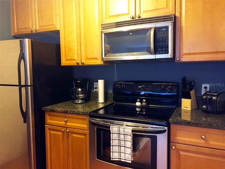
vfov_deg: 48.2
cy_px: 84
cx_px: 112
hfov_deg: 61.7
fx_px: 188
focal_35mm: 29
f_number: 2.2
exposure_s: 1/30
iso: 250
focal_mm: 4.15
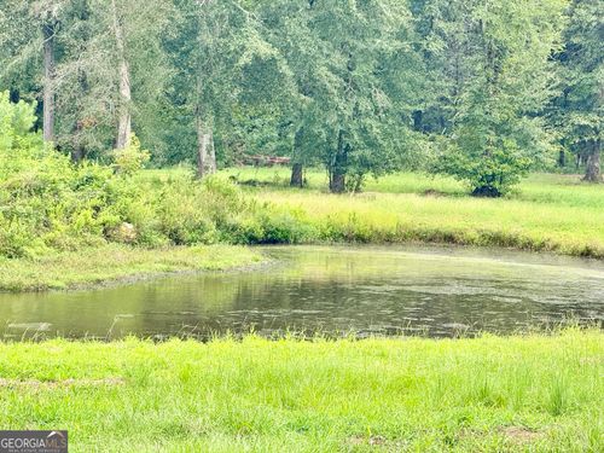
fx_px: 2094
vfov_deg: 12.3
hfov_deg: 16.4
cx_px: 302
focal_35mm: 120
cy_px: 226
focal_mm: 15.66
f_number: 2.8
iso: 50
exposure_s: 1/191
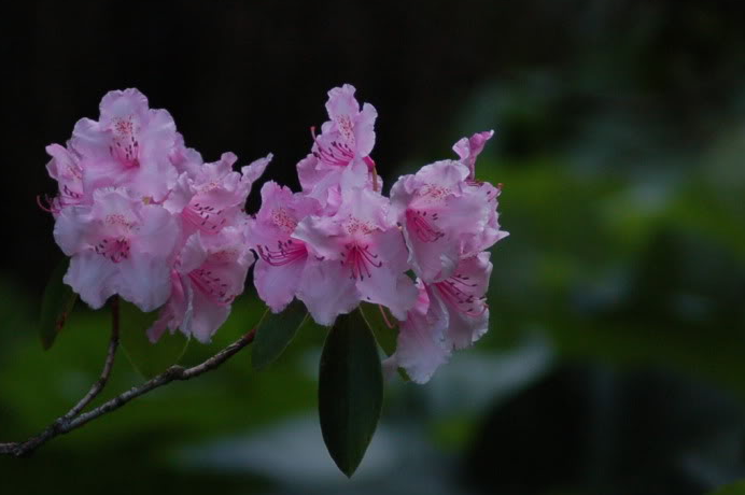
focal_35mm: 377
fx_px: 7794
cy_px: 204
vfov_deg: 3.6
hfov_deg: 5.5
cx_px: 286
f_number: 4.8
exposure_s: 1/1000
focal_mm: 170
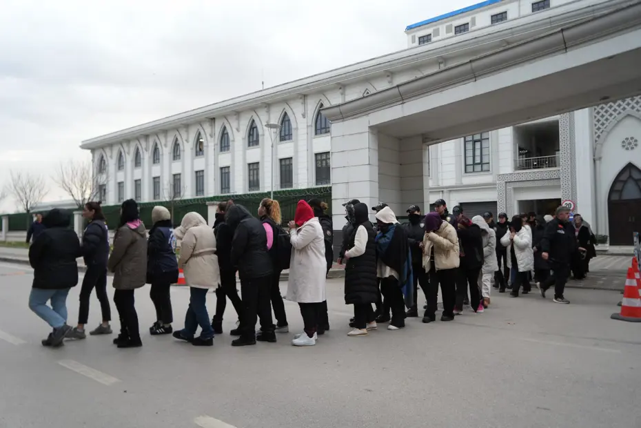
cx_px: 320
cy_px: 214
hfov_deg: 71.5
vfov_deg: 51.3
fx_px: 445
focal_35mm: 25
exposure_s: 1/160
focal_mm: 25
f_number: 4
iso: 800
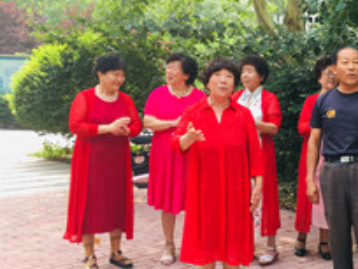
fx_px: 589
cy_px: 141
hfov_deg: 31.5
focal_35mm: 57
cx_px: 349
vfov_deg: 25.7
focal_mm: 4.15
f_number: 2.2
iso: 25
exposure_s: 1/197
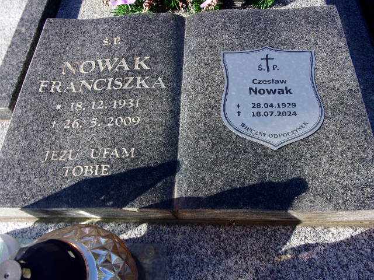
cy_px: 140
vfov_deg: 49.7
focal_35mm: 28
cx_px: 187
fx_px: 303
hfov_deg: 63.4
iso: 80
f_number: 10.8
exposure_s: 1/45
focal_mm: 5.1
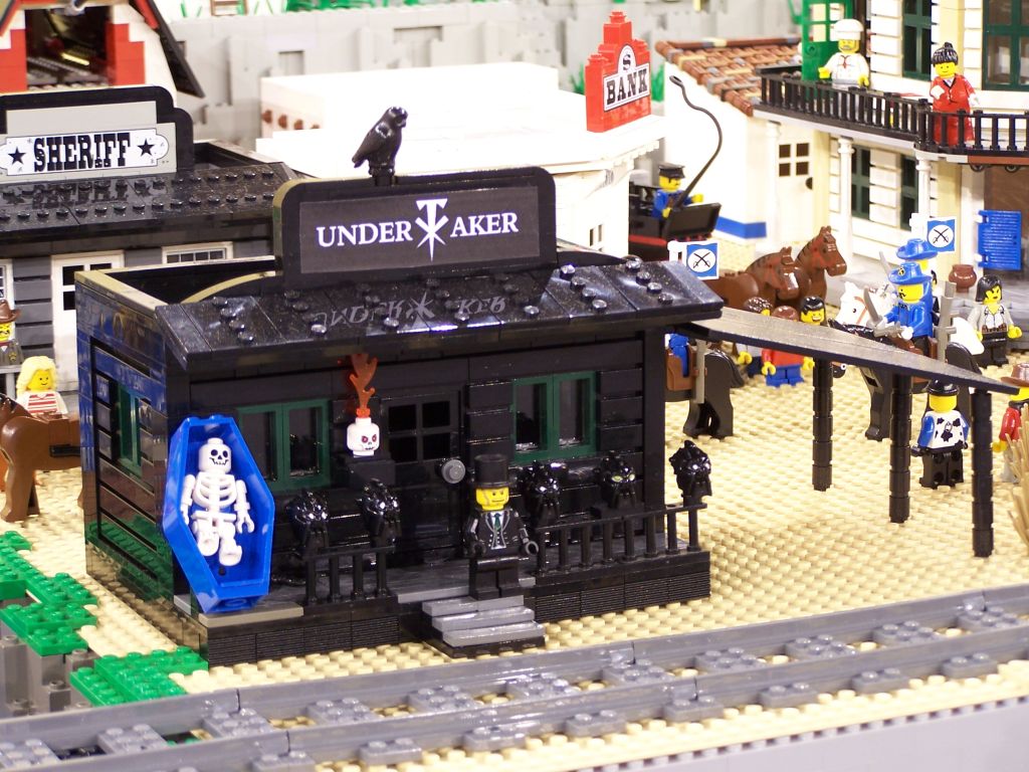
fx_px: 3121
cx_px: 514
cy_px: 386
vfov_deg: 14.1
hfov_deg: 18.7
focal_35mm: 105
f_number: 3.2
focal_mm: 17.5
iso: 80
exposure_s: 1/3
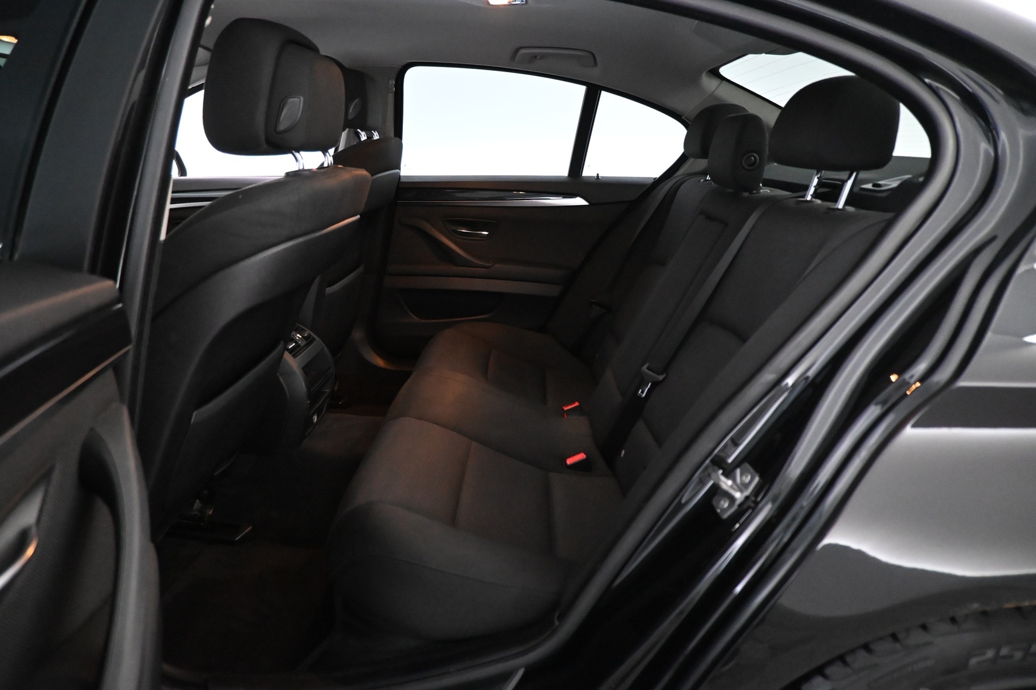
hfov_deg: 73.7
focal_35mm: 24
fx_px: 691
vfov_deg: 53.1
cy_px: 345
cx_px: 518
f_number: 3.5
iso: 5600
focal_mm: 16
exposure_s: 1/60
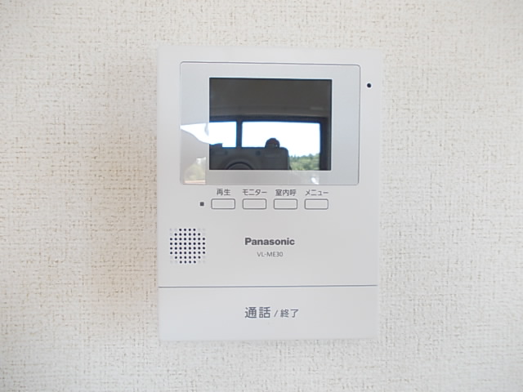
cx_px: 262
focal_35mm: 28
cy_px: 196
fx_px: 423
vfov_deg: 49.7
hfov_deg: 63.4
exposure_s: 1/25
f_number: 2.7
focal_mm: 4
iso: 80
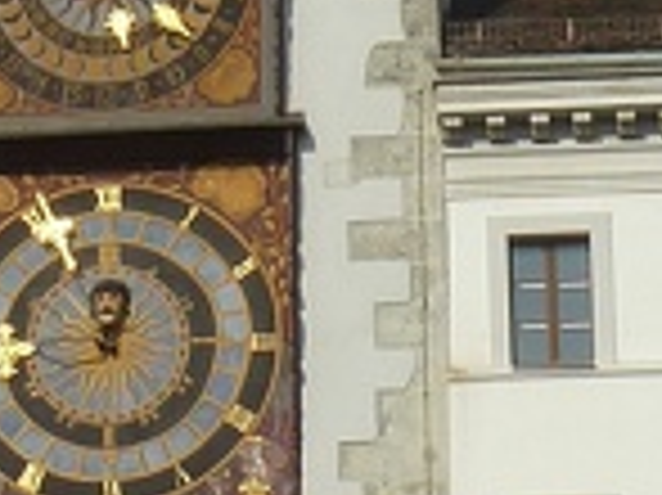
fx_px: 3822
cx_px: 234
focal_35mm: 200
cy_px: -495
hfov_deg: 9.9
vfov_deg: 7.1
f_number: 5.6
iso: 80
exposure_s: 1/500
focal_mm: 6.1
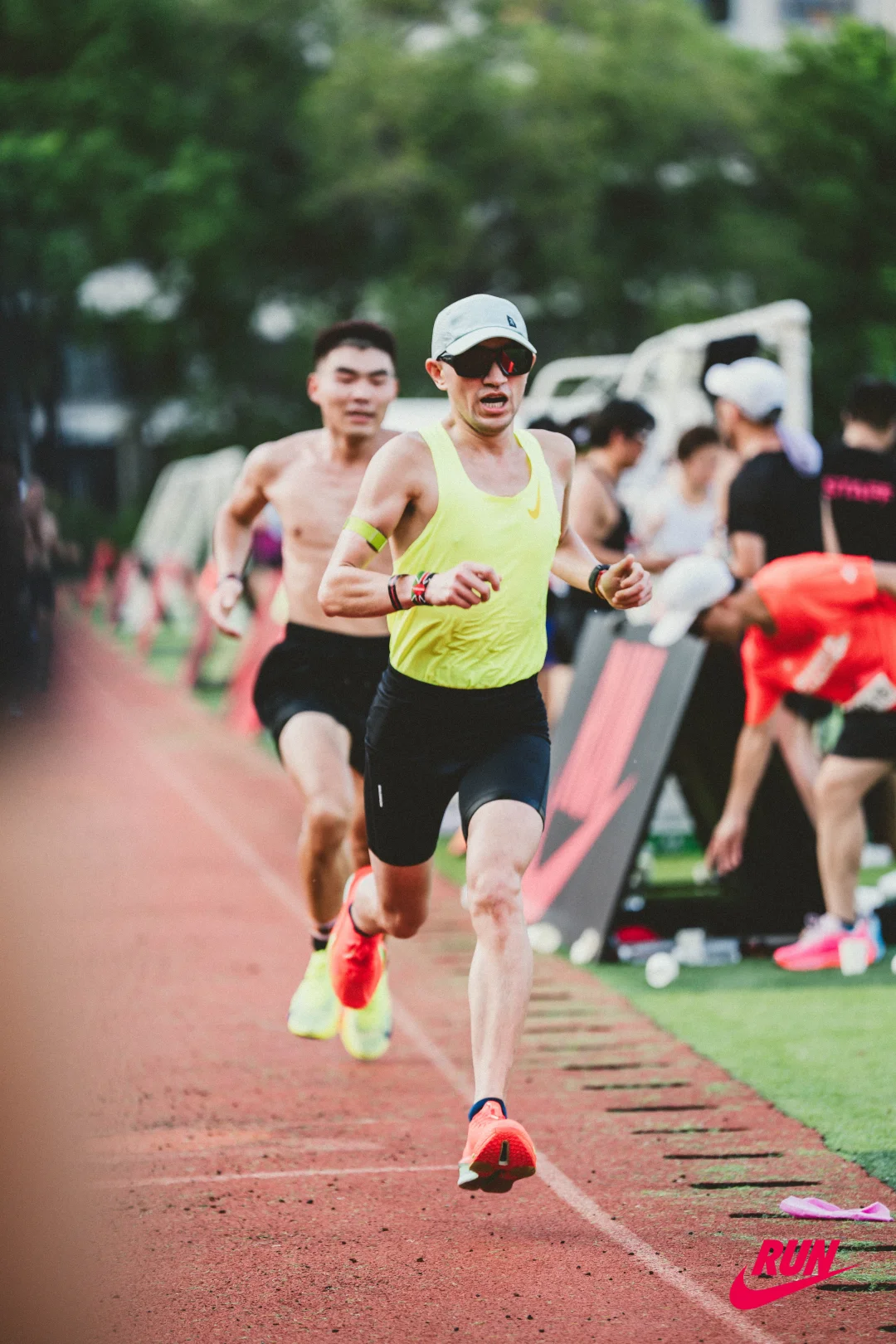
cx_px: 448
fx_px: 6122
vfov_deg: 12.5
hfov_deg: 8.4
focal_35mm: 164
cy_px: 672
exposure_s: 1/500
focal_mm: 164
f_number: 2.8
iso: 250
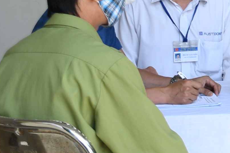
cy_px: -61
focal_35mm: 178
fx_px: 1135
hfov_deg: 10.5
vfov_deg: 7.6
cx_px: 484
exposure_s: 1/200
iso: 125
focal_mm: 23
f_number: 3.8
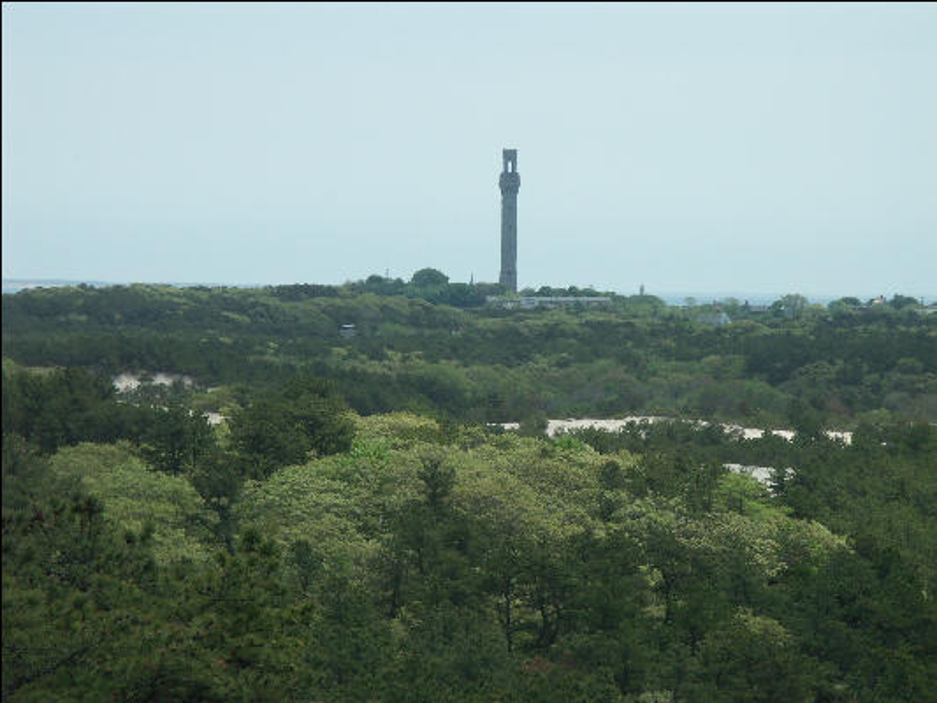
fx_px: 5388
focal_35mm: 199
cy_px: 352
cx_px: 468
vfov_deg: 7.5
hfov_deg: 9.9
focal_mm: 50.48
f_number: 7.1
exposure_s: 1/640
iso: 100
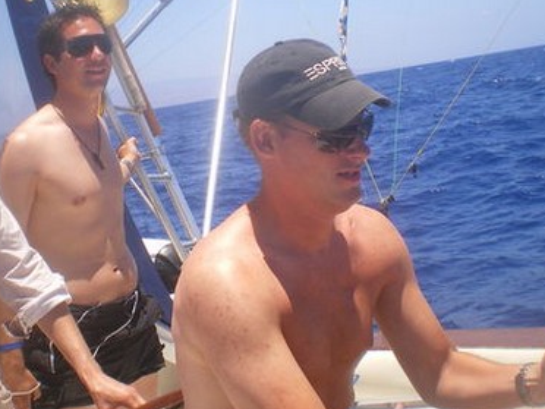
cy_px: 97
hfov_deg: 31.7
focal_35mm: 61
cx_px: 255
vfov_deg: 23.7
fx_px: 960
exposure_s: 1/400
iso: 50
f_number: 4.6
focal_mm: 6.3
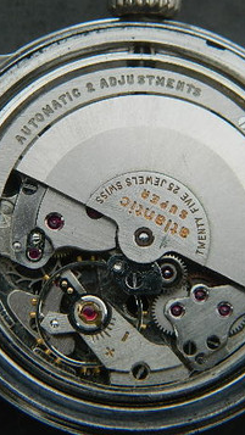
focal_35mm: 157
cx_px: 128
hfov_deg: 7.7
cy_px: 211
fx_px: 1812
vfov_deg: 13.7
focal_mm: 18.6
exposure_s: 1/125
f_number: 4.5
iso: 80
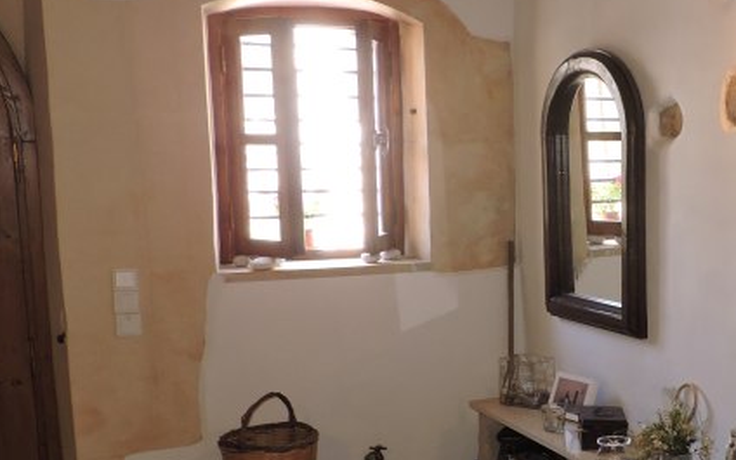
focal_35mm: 54
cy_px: 310
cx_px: 656
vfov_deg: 23.9
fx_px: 1083
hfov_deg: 35.4
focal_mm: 4.3
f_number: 3
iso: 200
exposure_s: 1/30
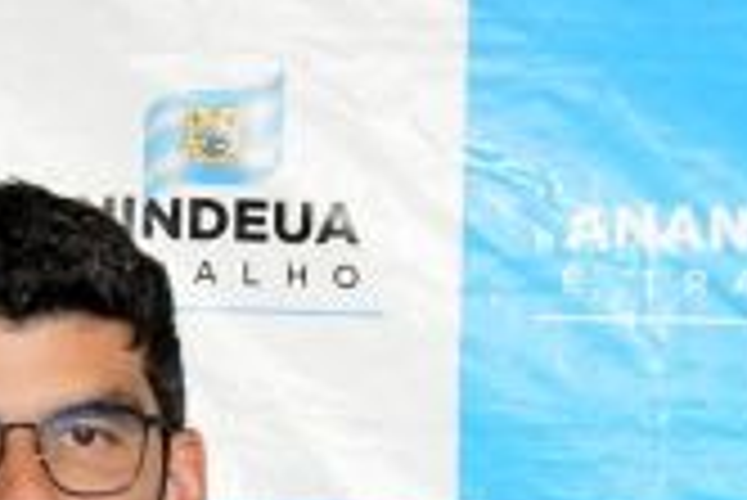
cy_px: 1185
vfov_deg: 6.5
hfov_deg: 10.1
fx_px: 4195
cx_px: -14
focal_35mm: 202
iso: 2500
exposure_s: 1/125
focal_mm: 28
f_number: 4
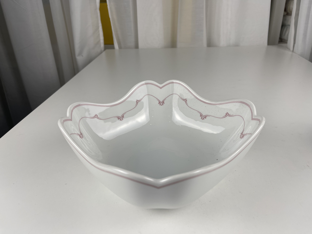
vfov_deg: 54.9
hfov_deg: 69.4
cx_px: 156
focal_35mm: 25
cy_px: 117
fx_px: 225
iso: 32
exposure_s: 1/234
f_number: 1.6
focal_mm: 5.1
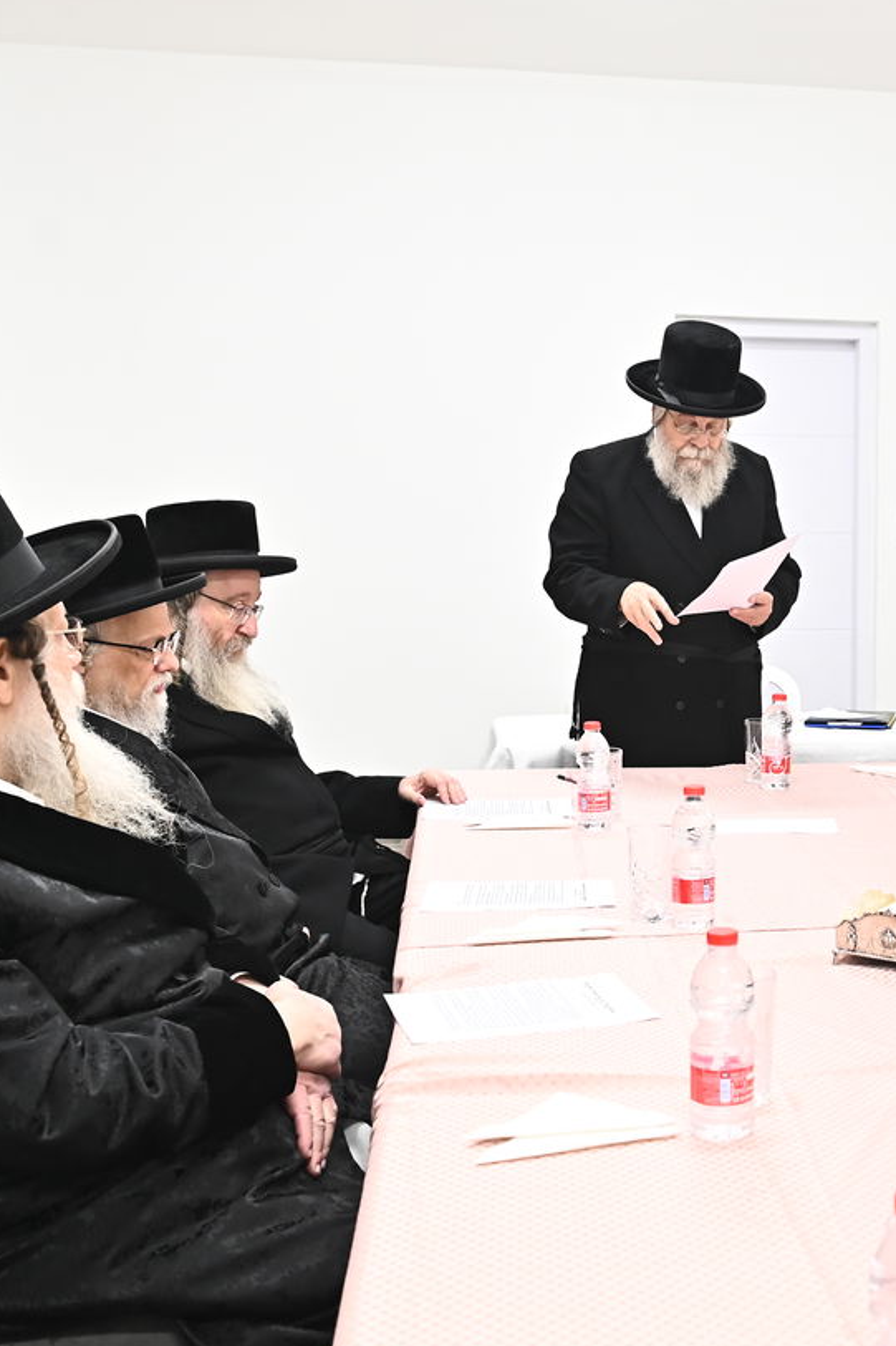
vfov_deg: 39.6
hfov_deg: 25.9
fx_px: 1867
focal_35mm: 50
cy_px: 658
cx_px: 856
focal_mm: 29
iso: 2500
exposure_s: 1/200
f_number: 5
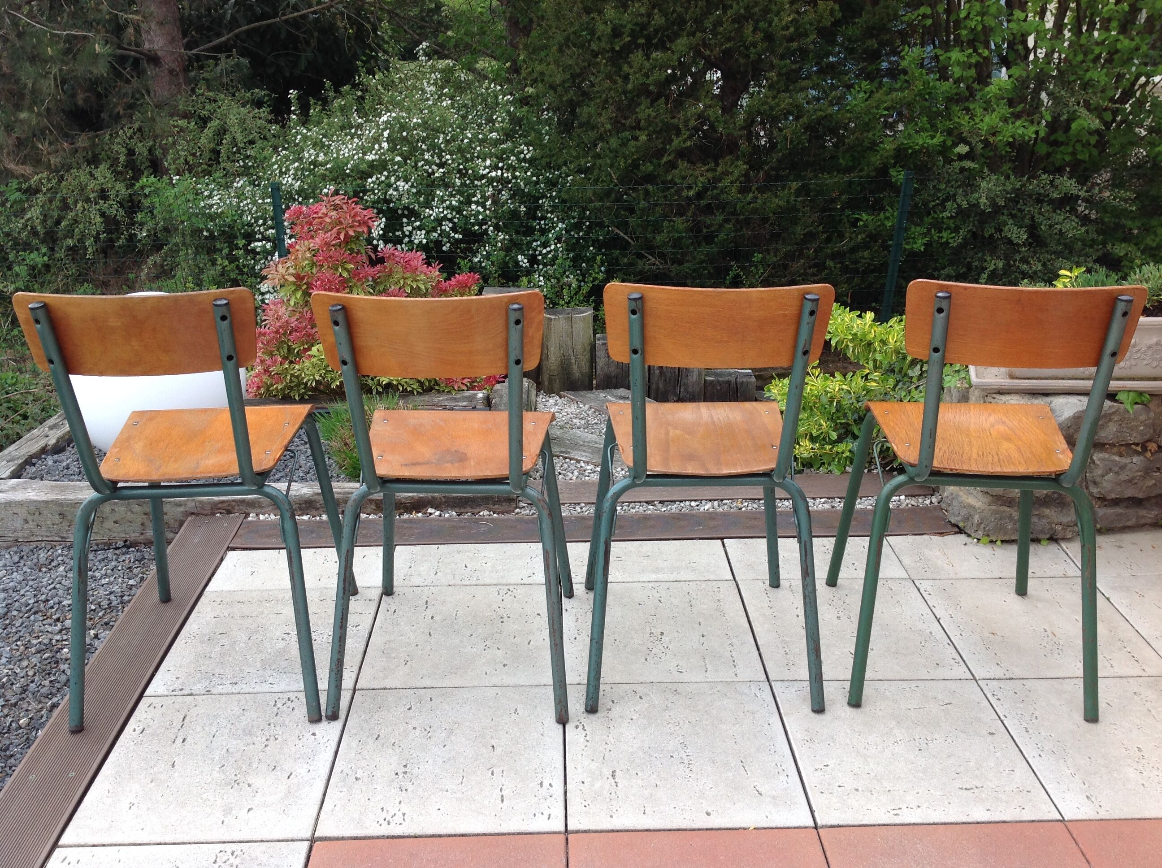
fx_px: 1173
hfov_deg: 52.7
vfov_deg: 40.6
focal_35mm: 35
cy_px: 434
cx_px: 581
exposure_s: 1/168
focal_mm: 4.28
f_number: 2.4
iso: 50
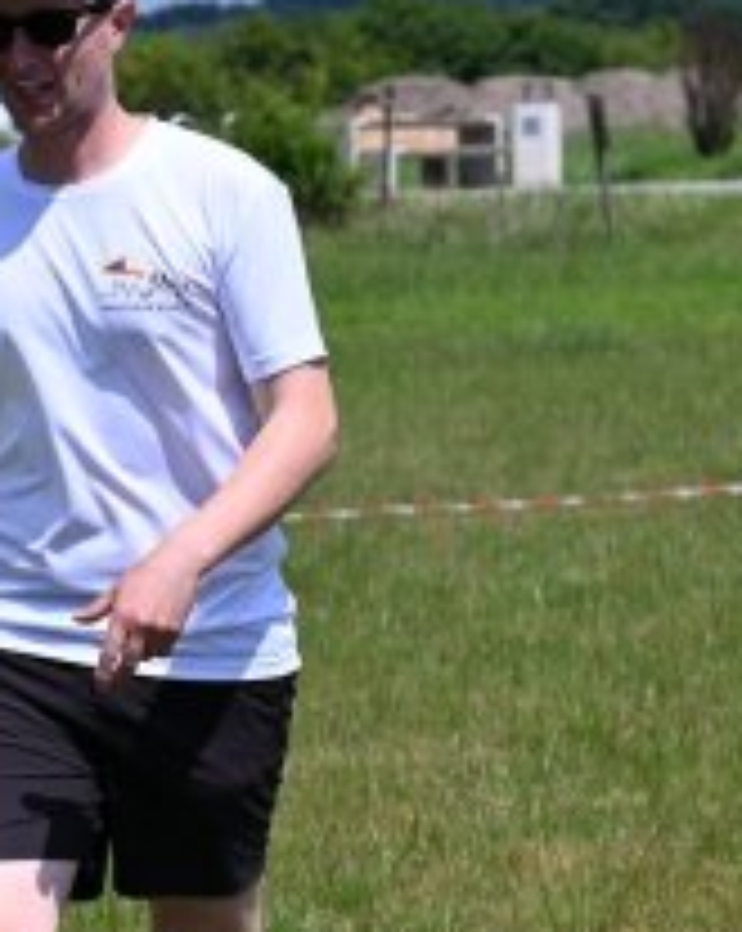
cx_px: -52
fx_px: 6218
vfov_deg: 8.6
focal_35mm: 226
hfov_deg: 6.8
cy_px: 450
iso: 320
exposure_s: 1/1250
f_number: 9
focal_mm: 100
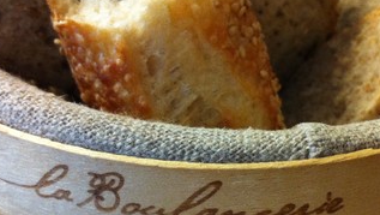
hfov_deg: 34.8
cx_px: 205
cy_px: 191
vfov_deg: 19.8
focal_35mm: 60
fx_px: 605
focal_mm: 3.85
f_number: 2.8
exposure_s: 1/15
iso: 200
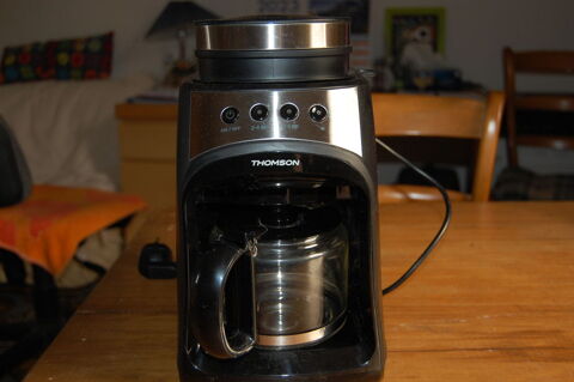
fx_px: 669
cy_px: 191
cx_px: 287
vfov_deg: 31.8
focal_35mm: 42
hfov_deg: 46.4
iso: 400
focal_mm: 28
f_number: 4.2
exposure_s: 1/60
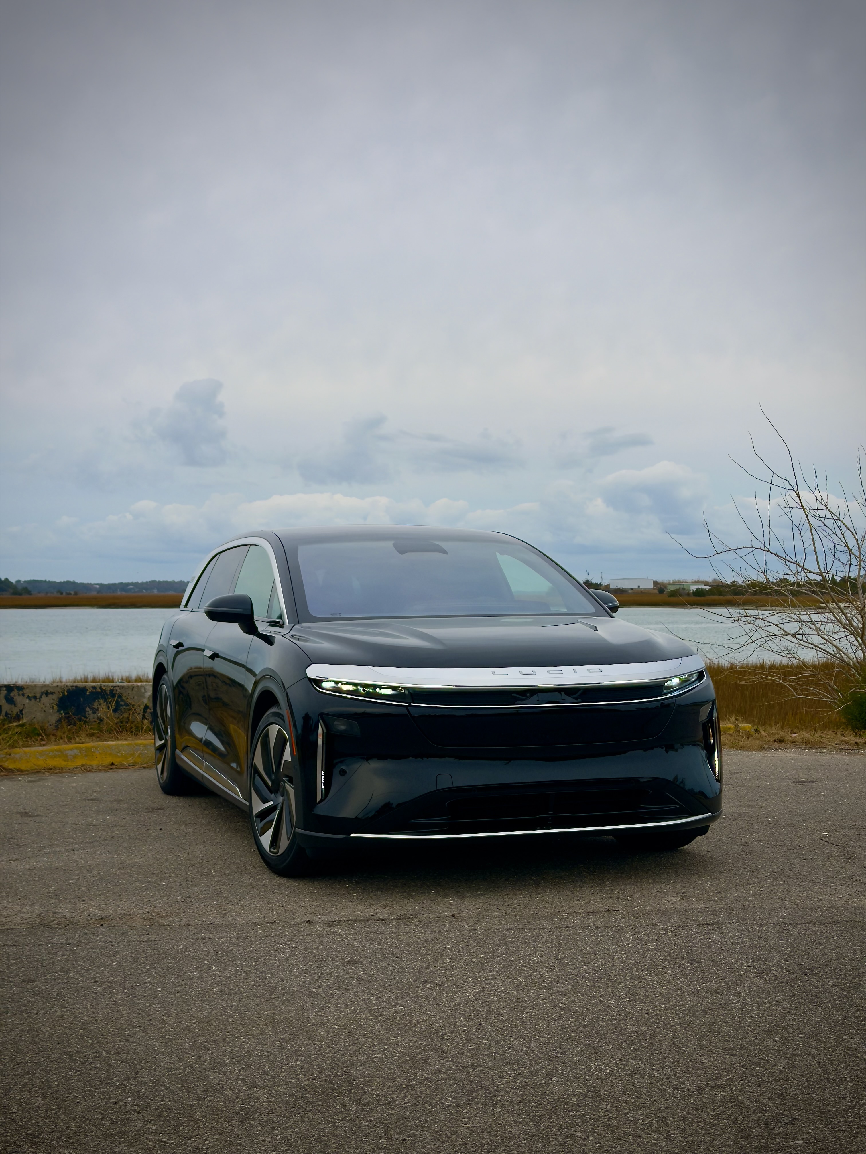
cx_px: 433
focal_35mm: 48
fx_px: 1601
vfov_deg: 39.7
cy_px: 577
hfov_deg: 30.3
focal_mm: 6.76
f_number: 1.78
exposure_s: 1/5208
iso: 64
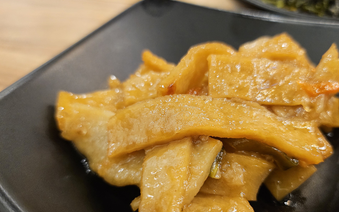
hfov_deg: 64.6
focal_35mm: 29
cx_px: 177
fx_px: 268
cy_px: 124
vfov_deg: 43.0
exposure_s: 1/120
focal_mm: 5
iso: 500
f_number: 1.8
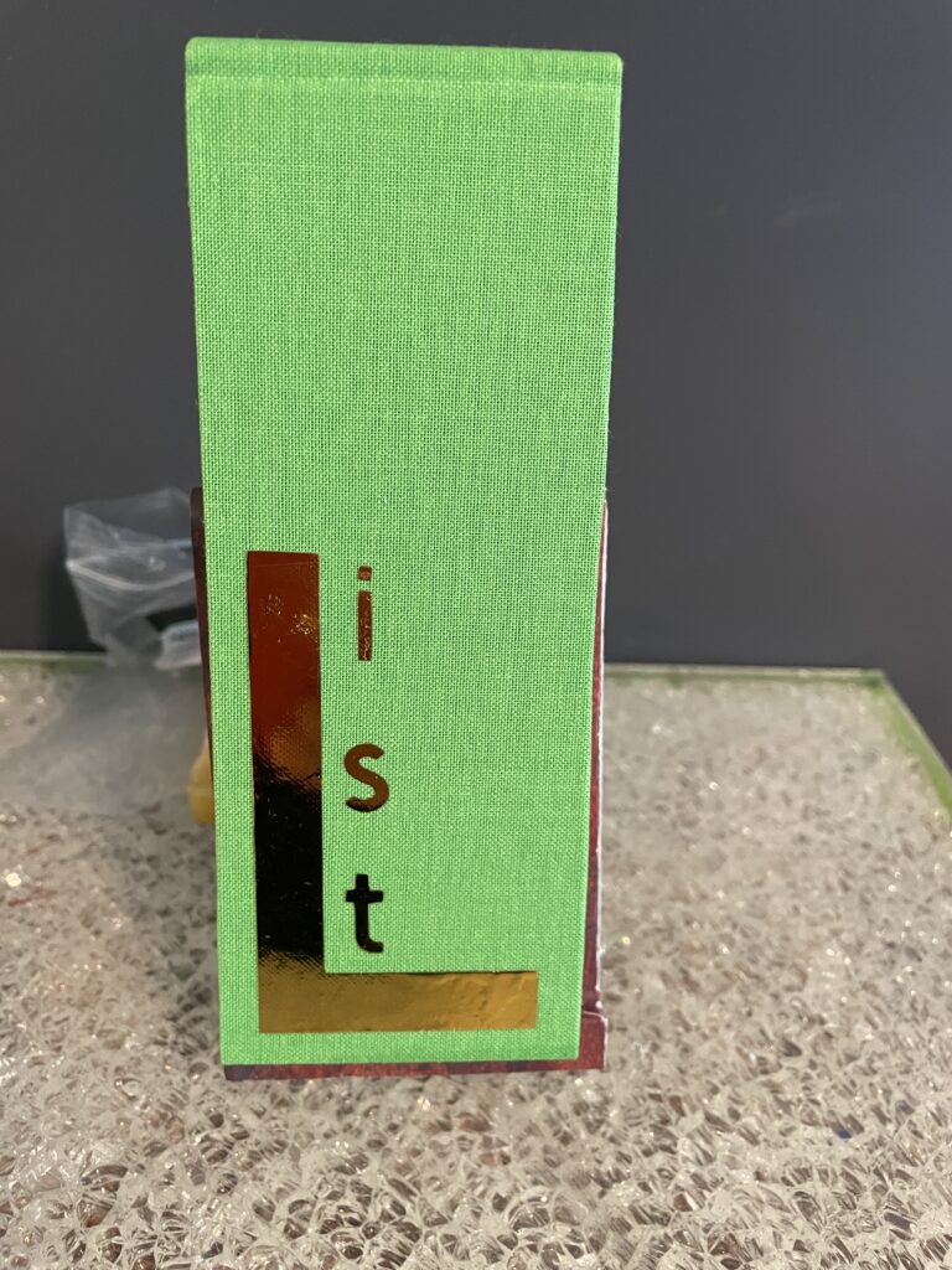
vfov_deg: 67.3
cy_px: 635
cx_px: 476
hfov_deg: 53.1
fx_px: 953
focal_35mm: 26
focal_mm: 4.2
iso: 400
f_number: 1.6
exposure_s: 1/50
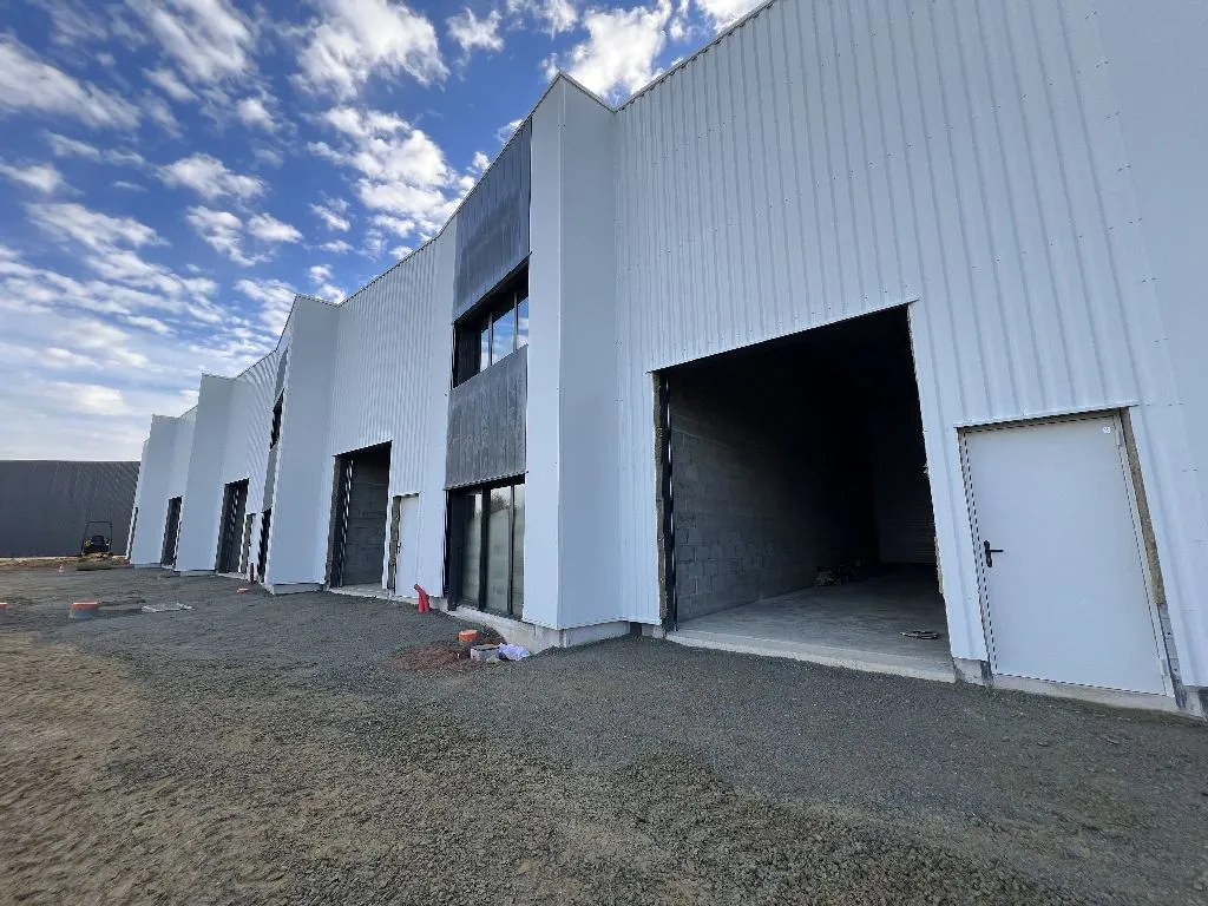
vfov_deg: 89.9
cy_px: 453
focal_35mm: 13
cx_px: 604
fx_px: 454
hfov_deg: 106.2
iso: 32
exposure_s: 1/300
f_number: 1.8
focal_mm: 1.57
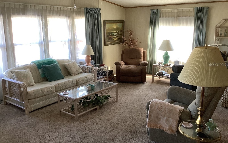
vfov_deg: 38.3
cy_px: 64
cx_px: 114
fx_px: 205
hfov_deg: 58.2
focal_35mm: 33
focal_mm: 3.3
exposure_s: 1/60
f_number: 2.4
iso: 125
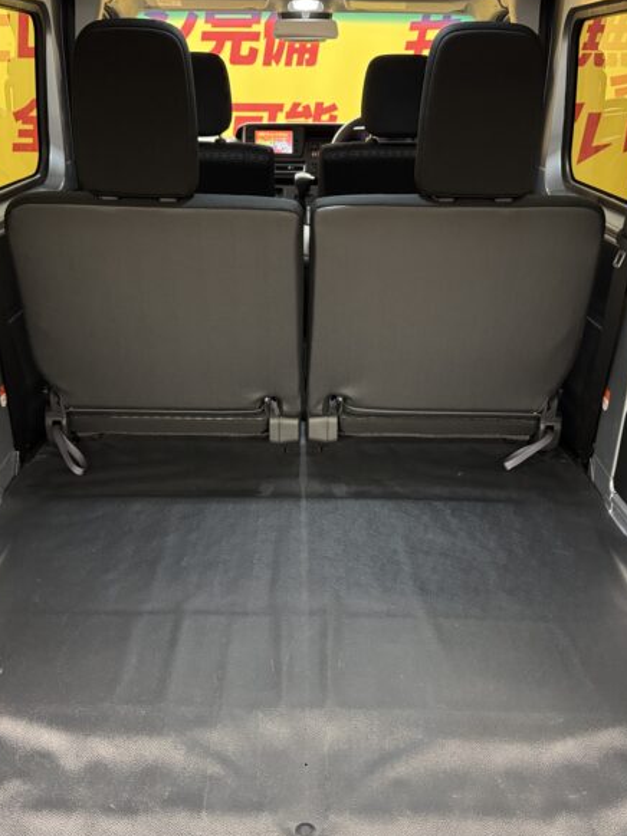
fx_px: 798
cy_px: 412
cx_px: 299
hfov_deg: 42.9
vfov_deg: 55.4
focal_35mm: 33
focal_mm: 6.76
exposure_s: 1/33
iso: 640
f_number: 1.78
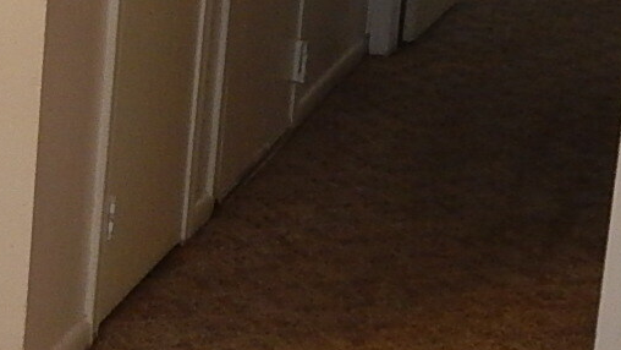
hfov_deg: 17.3
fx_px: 1845
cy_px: -34
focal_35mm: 112
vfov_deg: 10.7
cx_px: -302
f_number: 3
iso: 200
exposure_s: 1/30
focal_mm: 4
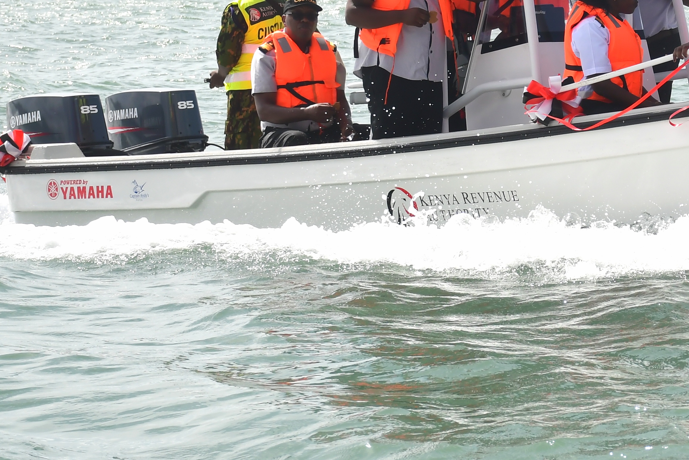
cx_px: 680
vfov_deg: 8.5
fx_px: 3081
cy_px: 29
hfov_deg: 12.6
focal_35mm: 161
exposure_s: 1/1600
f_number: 6.3
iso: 250
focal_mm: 45
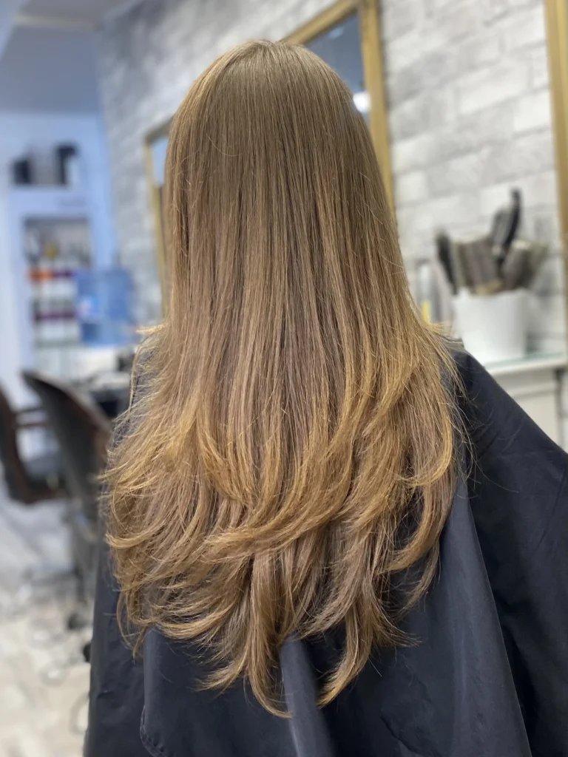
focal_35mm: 26
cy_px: 378
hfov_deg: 53.1
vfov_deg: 67.3
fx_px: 569
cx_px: 284
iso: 50
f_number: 1.8
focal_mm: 4.25
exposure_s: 1/100
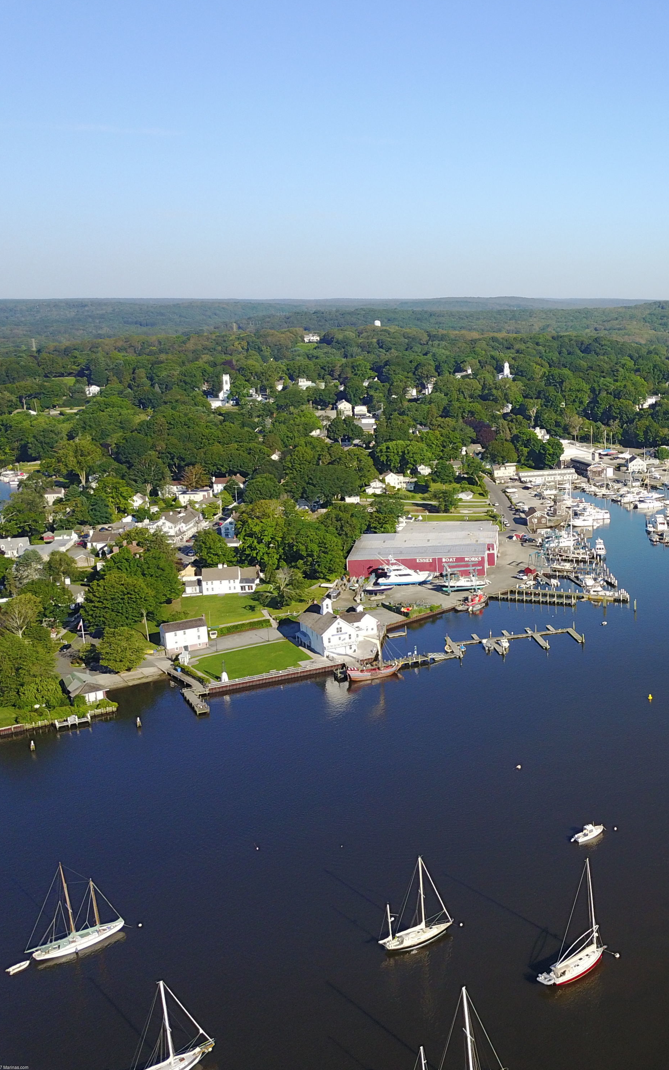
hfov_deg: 31.2
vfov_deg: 52.7
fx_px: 1079
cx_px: 705
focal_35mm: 37
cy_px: 537
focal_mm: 4.7
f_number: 2.2
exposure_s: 1/960
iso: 100
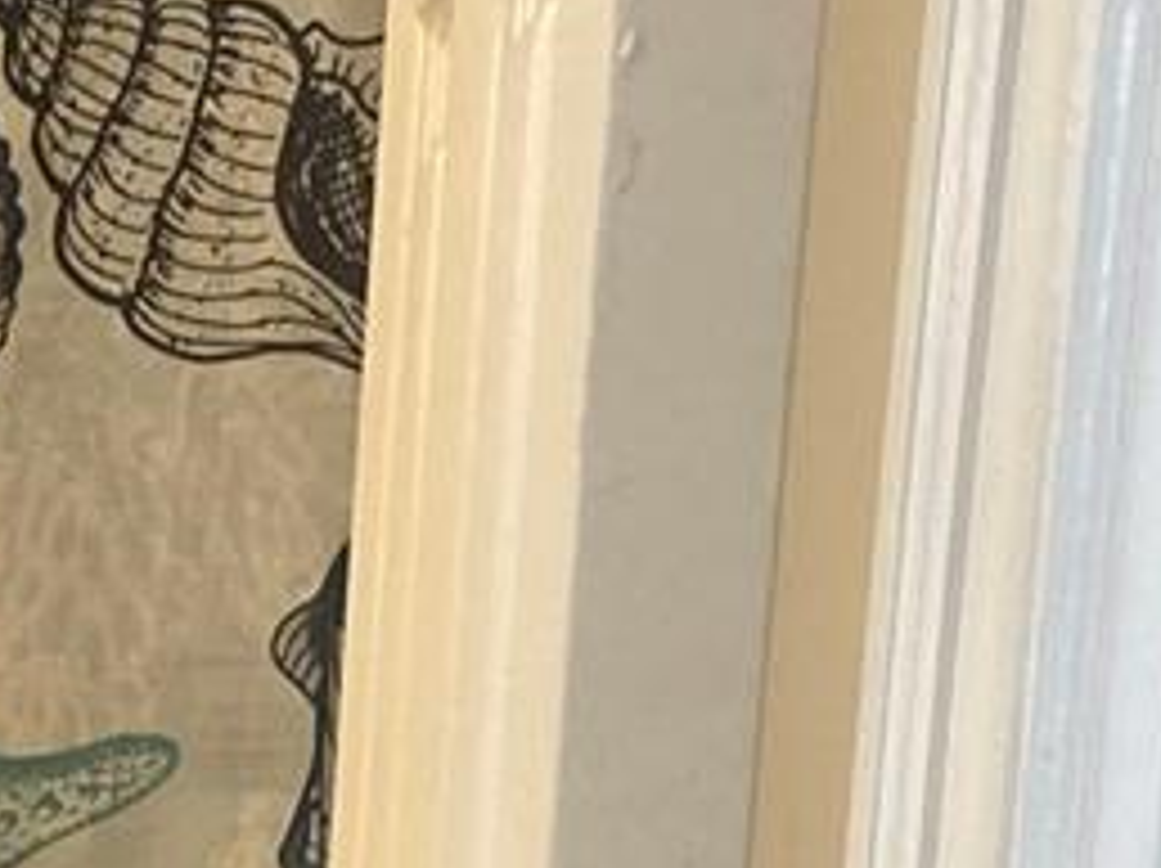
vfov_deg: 7.9
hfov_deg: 11.1
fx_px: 5596
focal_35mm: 167
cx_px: -914
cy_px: 2352
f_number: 1.8
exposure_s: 1/60
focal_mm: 3.99
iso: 64
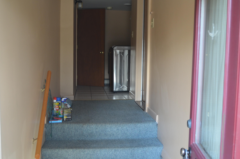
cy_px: 80
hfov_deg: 49.6
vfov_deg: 34.1
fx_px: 259
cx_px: 120
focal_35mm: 39
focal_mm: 26
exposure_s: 1/60
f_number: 4.2
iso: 500
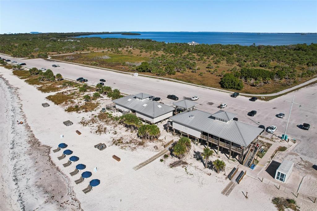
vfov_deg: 57.2
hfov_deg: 78.6
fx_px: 194
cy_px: 106
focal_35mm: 22
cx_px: 158
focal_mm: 8.4
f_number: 2.8
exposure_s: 1/4000
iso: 100
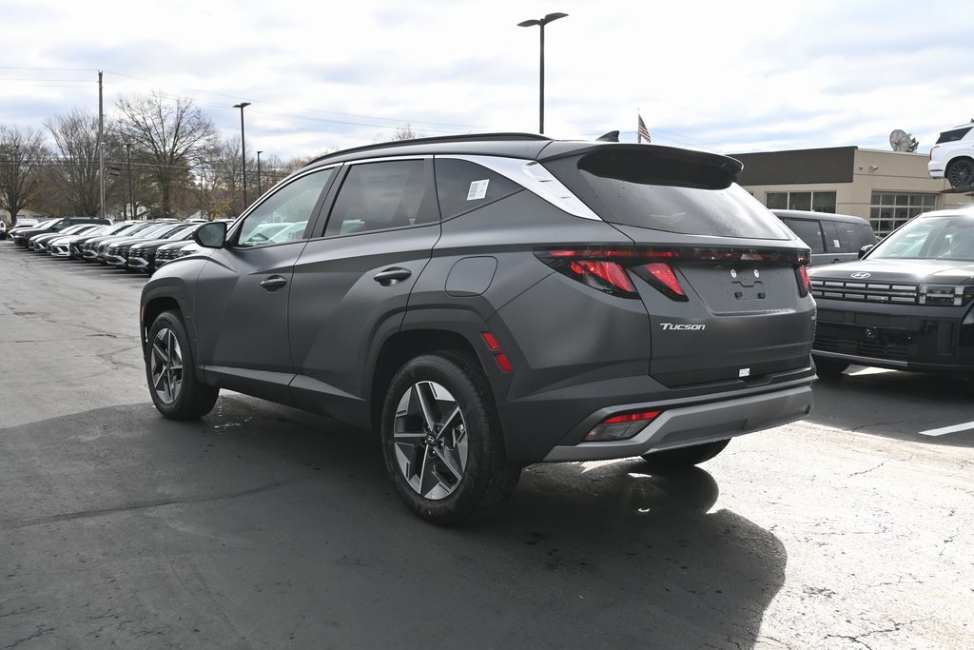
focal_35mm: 32
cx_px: 487
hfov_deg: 59.5
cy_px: 325
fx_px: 852
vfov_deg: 41.7
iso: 125
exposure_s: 1/250
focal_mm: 21
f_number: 5.6
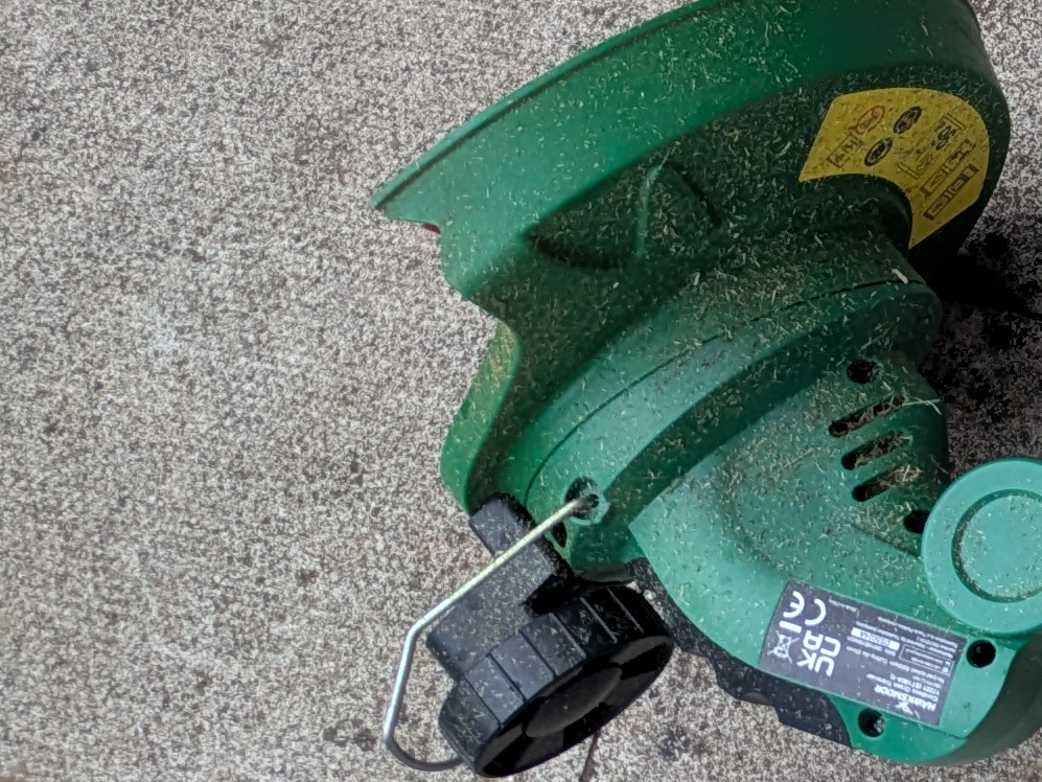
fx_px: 3492
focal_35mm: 116
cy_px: 194
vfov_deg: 12.7
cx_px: 2204
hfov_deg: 13.9
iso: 42
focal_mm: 5.43
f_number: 1.89
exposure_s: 1/289
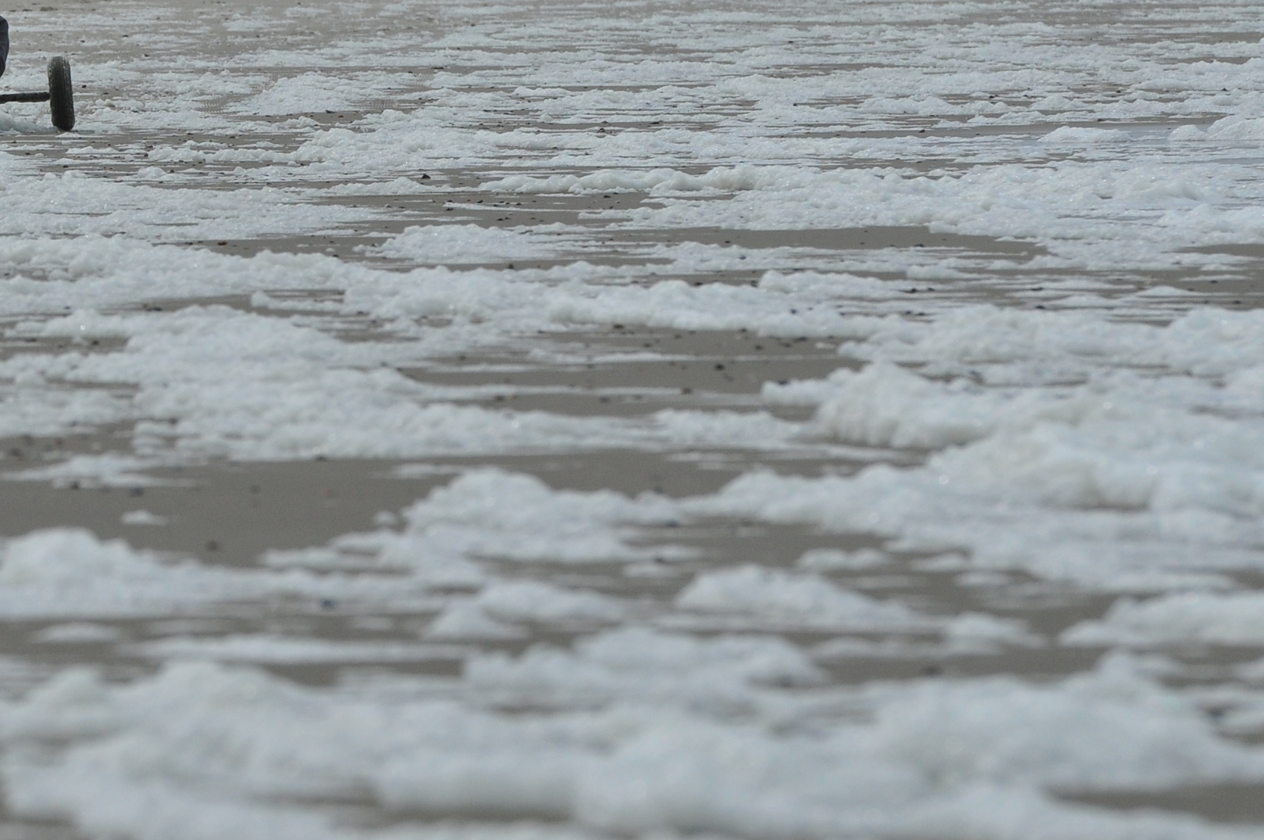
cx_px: -38
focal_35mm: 708
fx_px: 24829
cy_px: 54
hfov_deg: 2.9
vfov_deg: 1.9
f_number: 8
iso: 200
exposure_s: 1/1600
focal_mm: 200
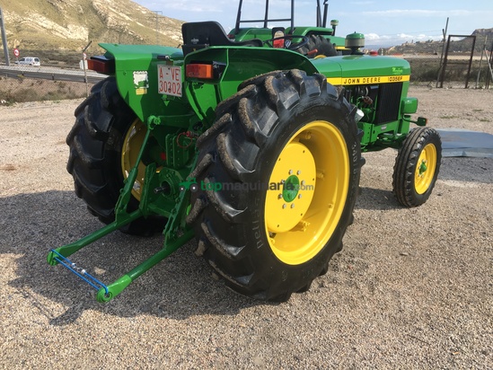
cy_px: 185
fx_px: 413
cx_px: 246
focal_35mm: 29
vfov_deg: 48.2
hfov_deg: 61.6
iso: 25
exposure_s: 1/855
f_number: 2.2
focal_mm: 4.15
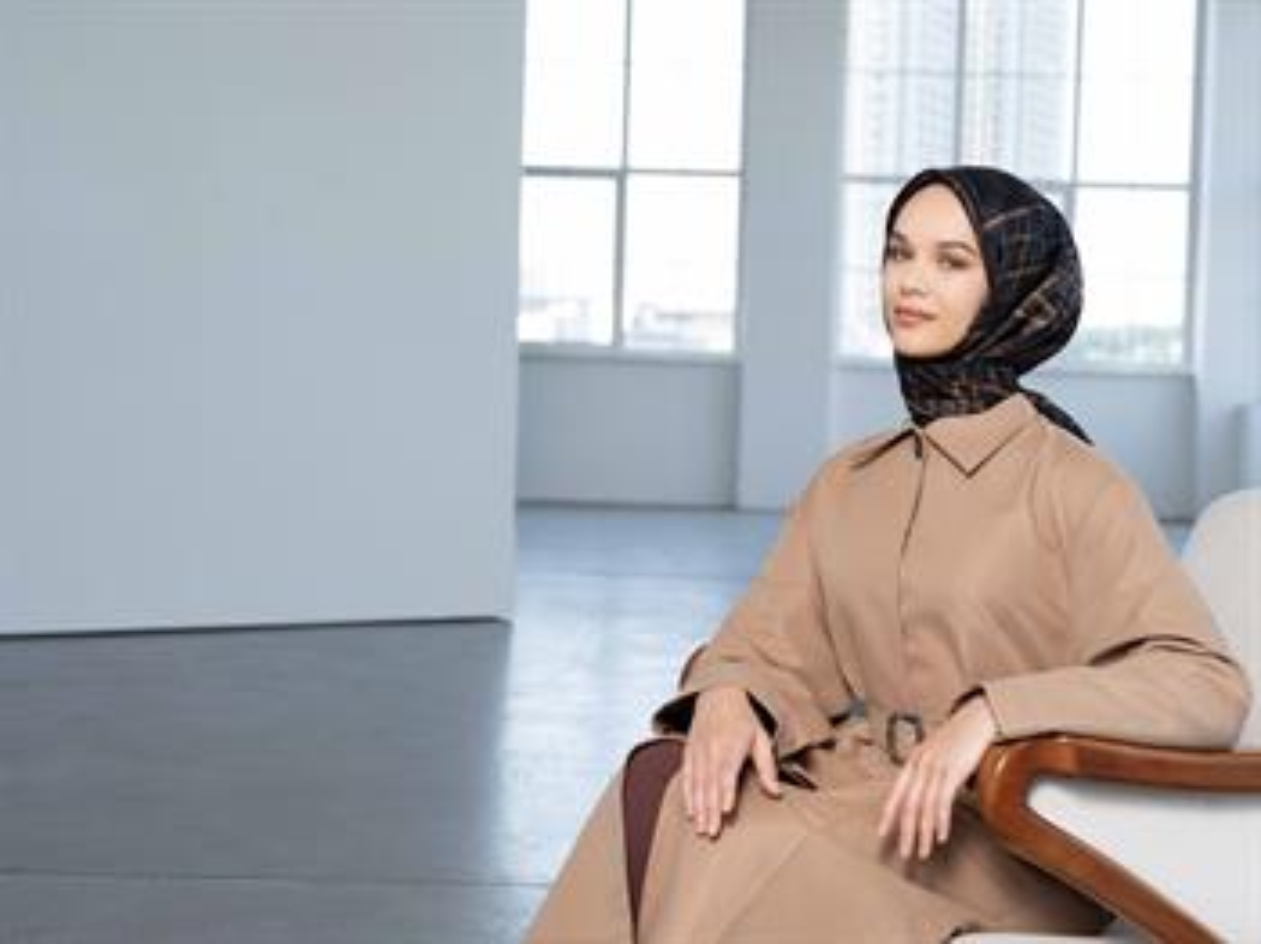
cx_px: 630
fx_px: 2039
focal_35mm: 56
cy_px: 472
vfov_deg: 26.1
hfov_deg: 34.4
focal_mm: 70.4
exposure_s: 1/125
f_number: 6.4
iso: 400
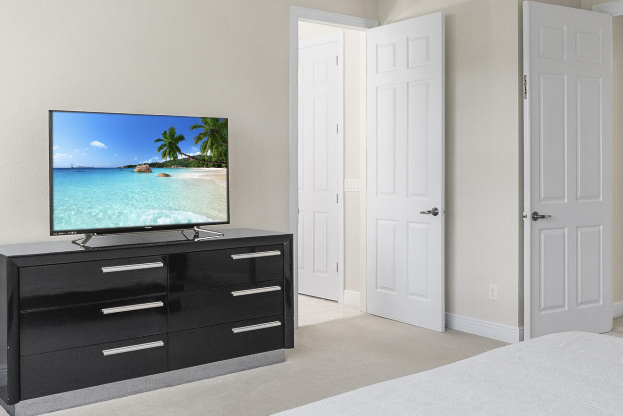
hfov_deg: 51.5
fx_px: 641
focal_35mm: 37
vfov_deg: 36.0
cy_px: 206
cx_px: 244
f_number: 8
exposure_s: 1/8
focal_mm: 16
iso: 1600
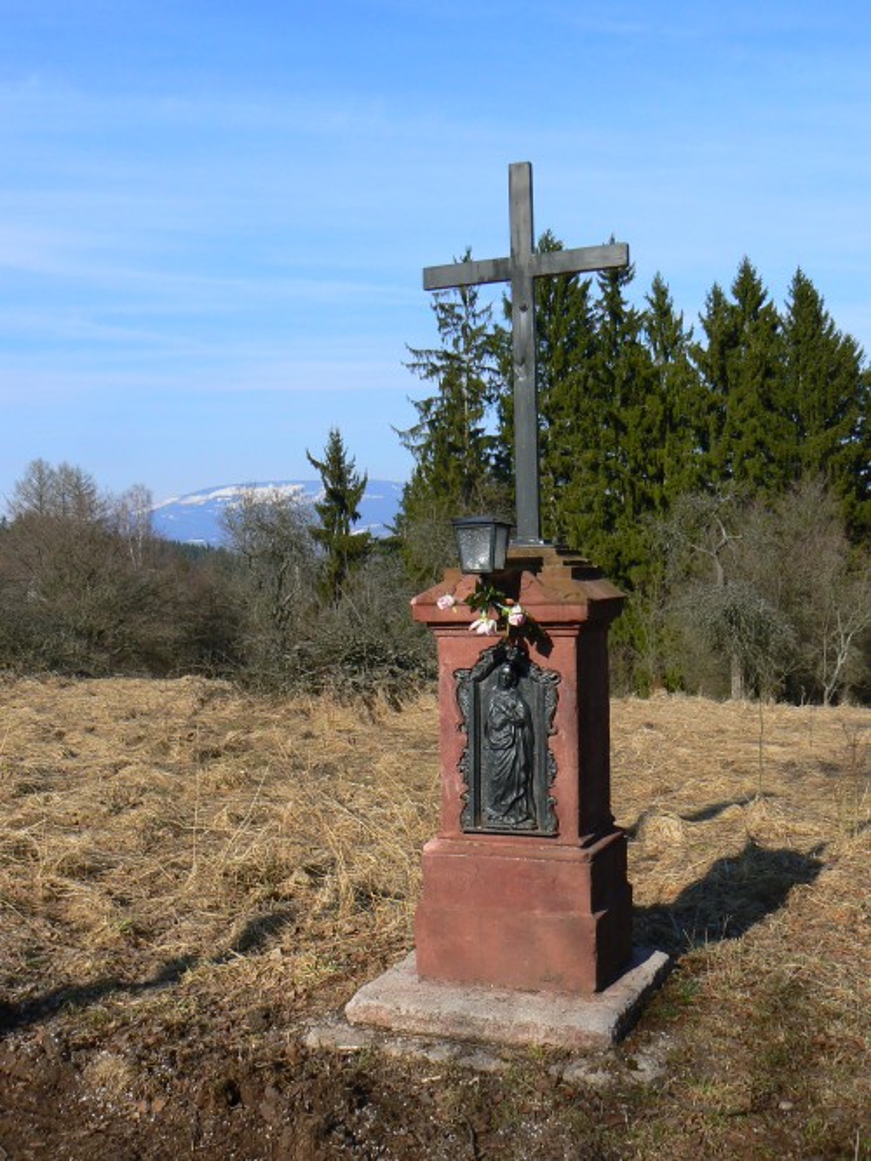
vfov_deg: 51.4
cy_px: 580
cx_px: 436
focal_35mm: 36
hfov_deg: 39.6
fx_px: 1208
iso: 80
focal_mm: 6
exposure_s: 1/400
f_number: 5.6
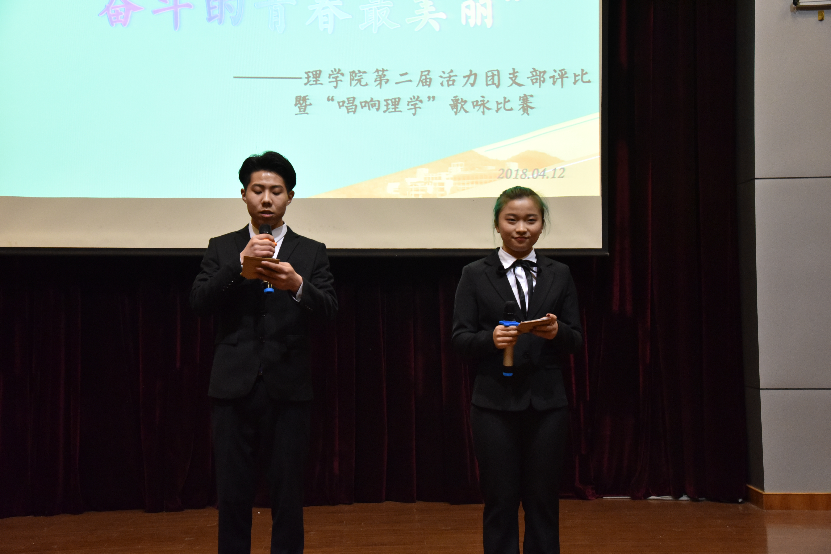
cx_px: 416
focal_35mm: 52
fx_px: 1201
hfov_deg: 38.2
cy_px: 277
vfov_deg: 26.0
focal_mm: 52
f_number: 6.3
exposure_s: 1/50
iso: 5000
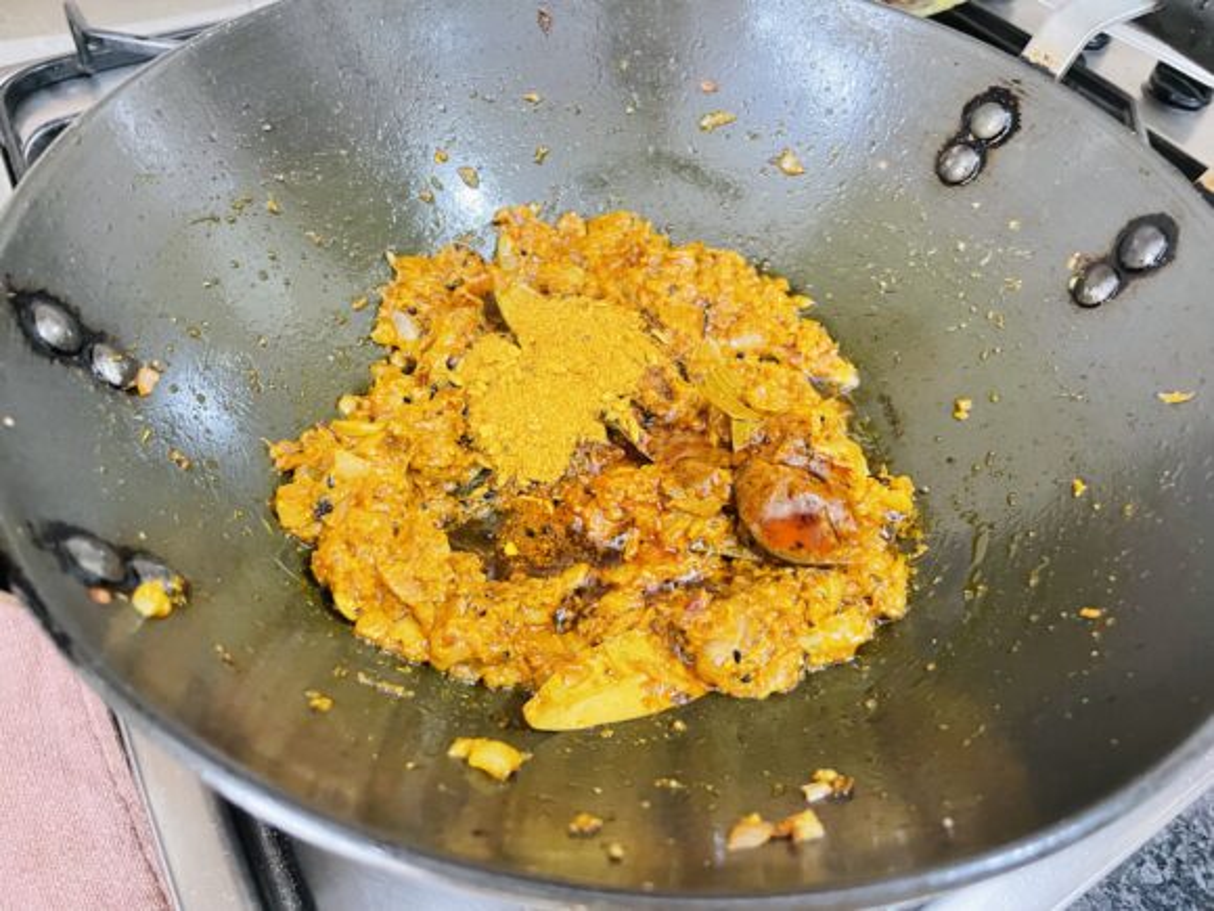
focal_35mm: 26
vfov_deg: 53.1
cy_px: 456
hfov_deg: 67.3
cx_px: 607
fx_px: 912
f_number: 1.6
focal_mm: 4.2
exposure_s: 1/33
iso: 400
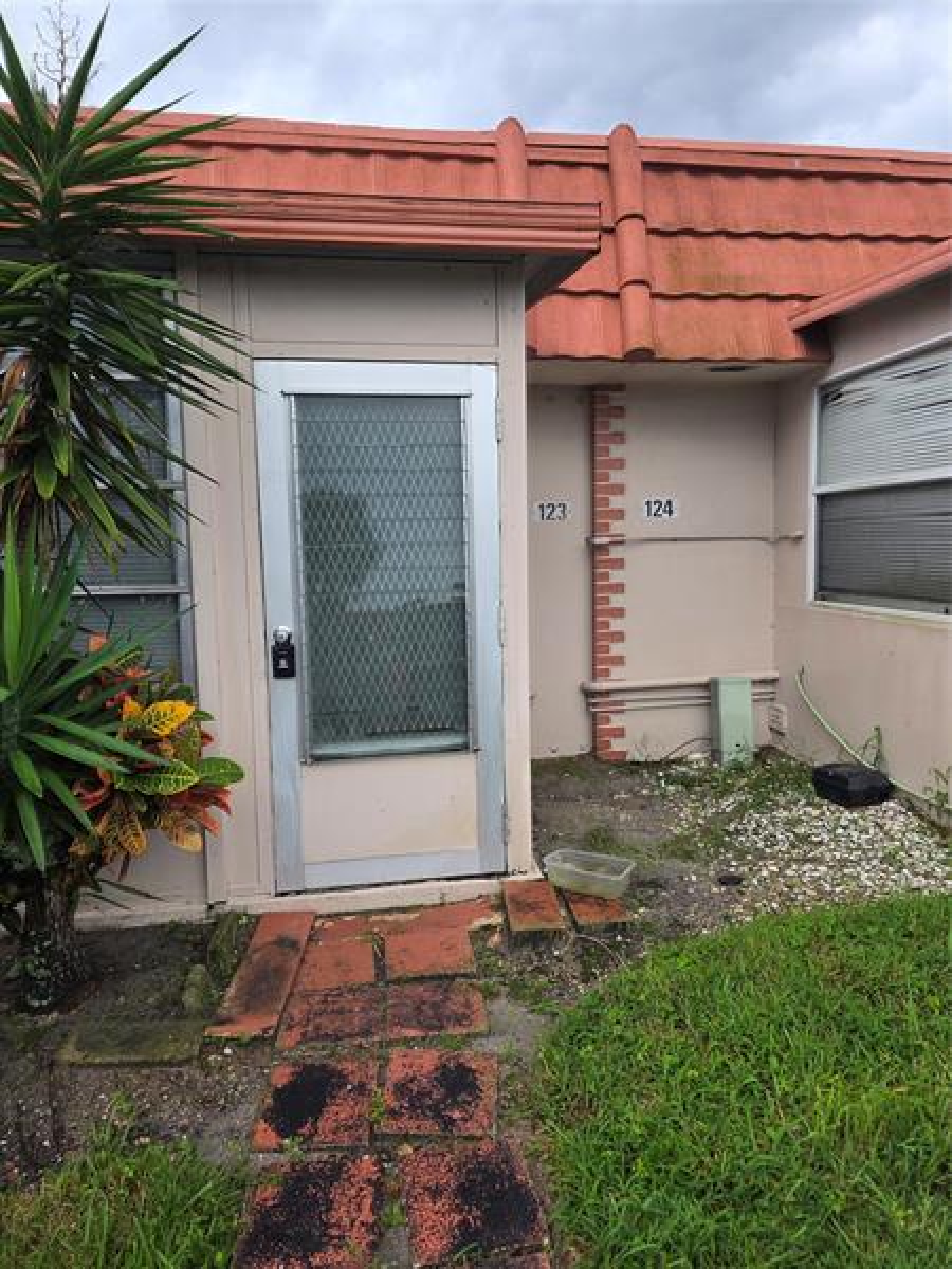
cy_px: 634
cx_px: 476
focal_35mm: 23
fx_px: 843
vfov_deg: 73.9
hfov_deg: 58.9
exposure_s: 1/180
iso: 32
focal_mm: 6.3
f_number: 1.7
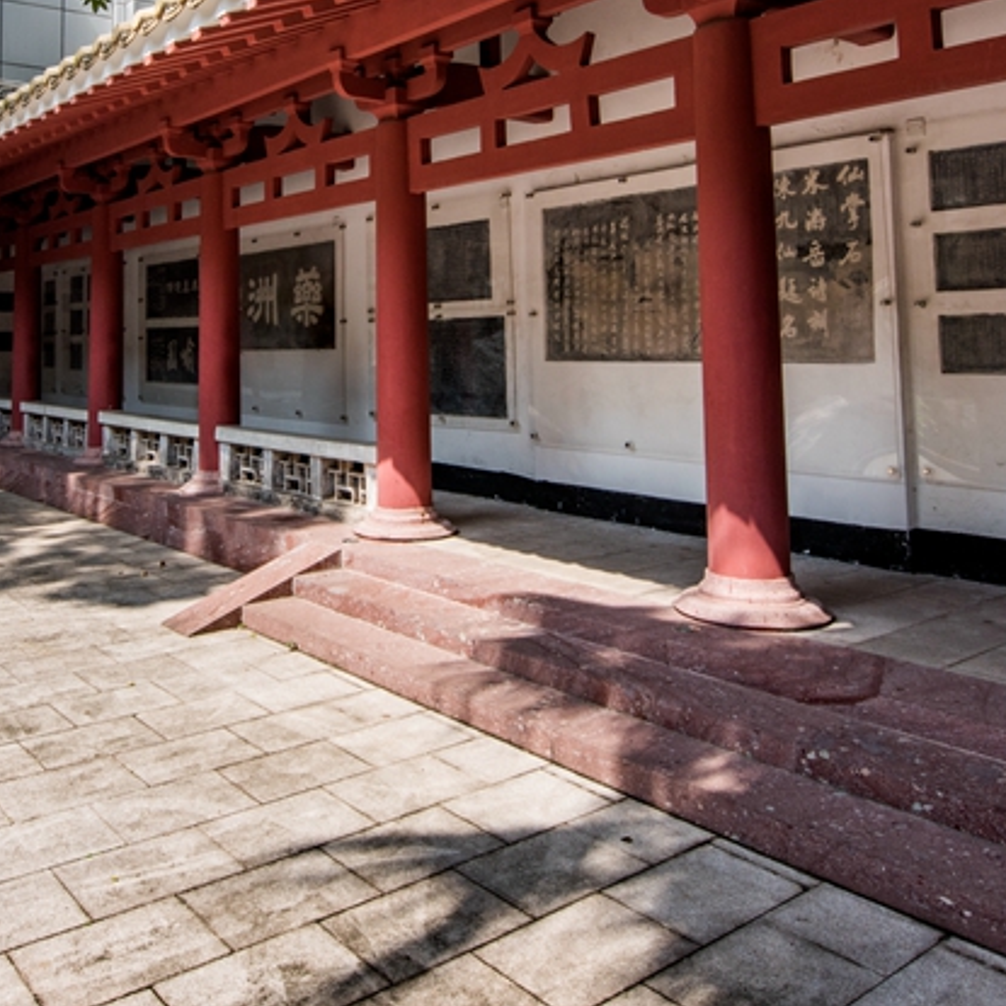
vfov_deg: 50.3
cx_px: 344
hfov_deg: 51.7
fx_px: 1019
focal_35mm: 31
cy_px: 246
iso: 160
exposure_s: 1/100
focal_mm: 14
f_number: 13
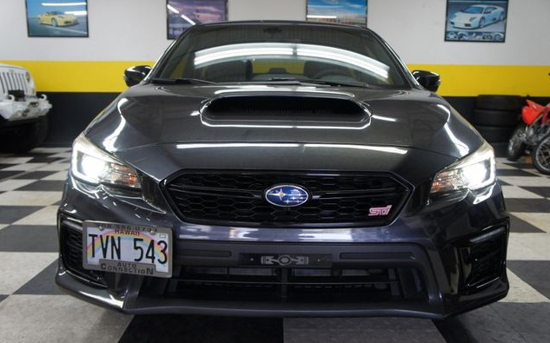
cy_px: 175
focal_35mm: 34
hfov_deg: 56.7
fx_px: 509
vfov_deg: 37.2
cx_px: 276
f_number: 4
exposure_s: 1/40
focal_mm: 22
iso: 320
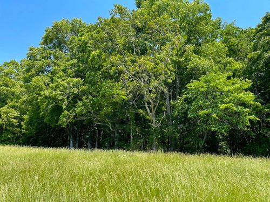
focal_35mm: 26
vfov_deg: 53.1
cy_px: 101
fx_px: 203
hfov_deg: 67.3
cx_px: 135
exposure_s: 1/1020
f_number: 1.6
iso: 32
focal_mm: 5.1
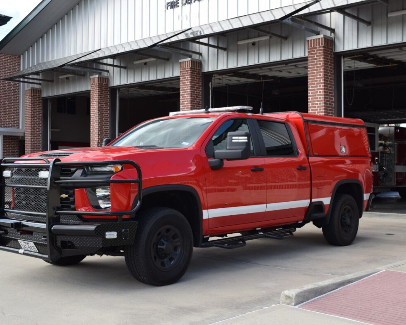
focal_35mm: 48
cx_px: 192
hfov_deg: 38.8
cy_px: 162
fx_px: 577
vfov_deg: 31.5
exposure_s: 1/250
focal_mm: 28
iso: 320
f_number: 8
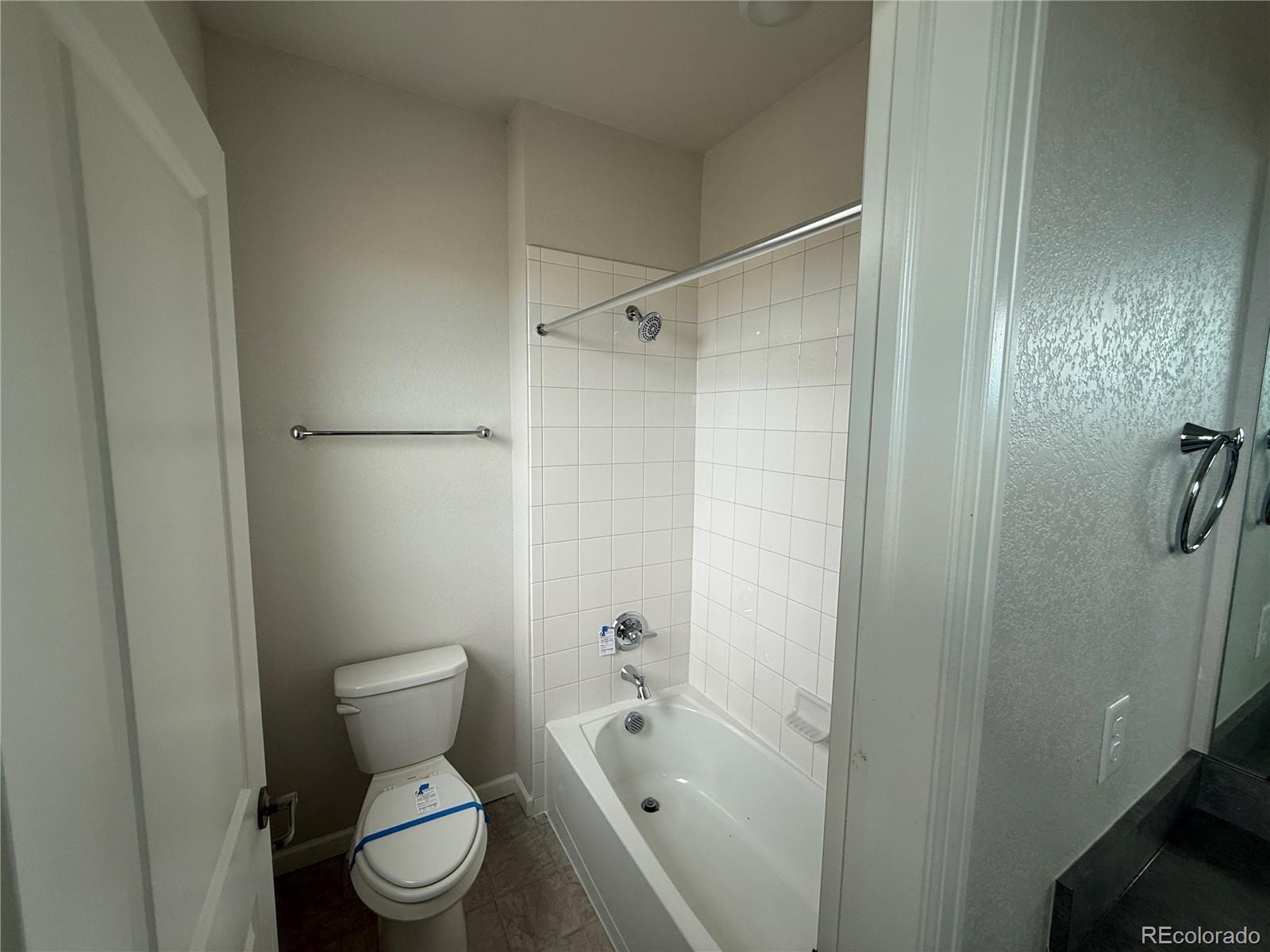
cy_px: 476
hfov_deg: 102.1
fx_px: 514
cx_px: 635
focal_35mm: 14
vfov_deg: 85.7
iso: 80
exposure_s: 1/99
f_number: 2.2
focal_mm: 2.22
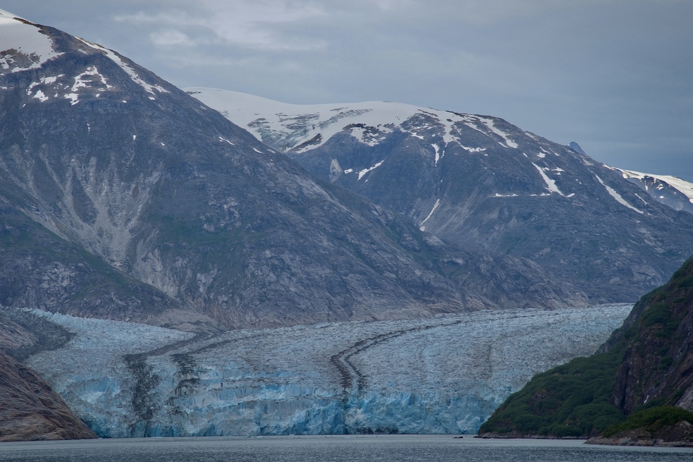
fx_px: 2696
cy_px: 208
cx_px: 327
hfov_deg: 14.6
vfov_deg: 9.8
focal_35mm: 140
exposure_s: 1/250
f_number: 7.1
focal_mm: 120
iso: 100
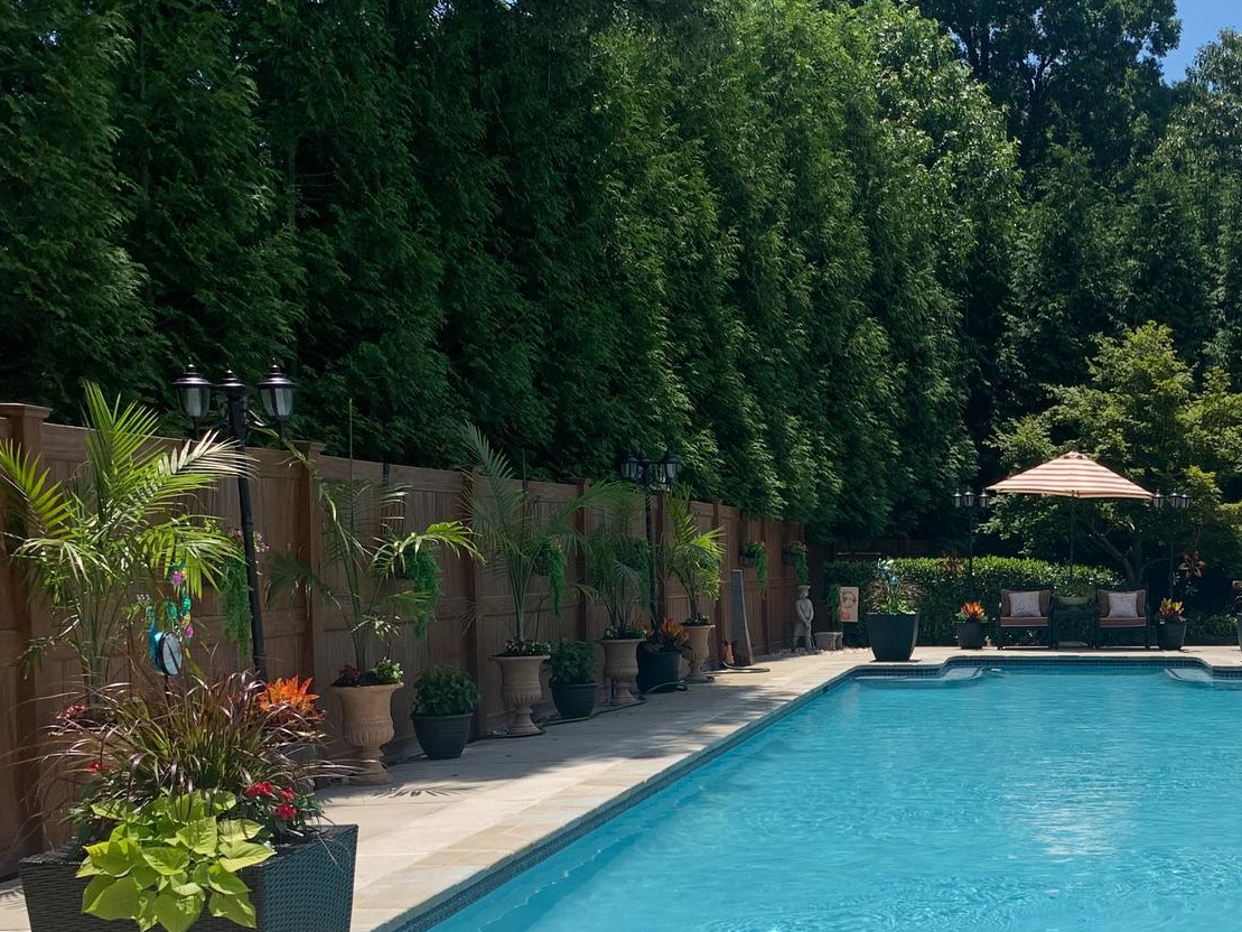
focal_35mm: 48
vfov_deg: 29.6
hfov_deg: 37.3
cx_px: 1095
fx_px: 1722
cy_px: 738
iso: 25
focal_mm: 4.25
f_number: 1.8
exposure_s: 1/3185
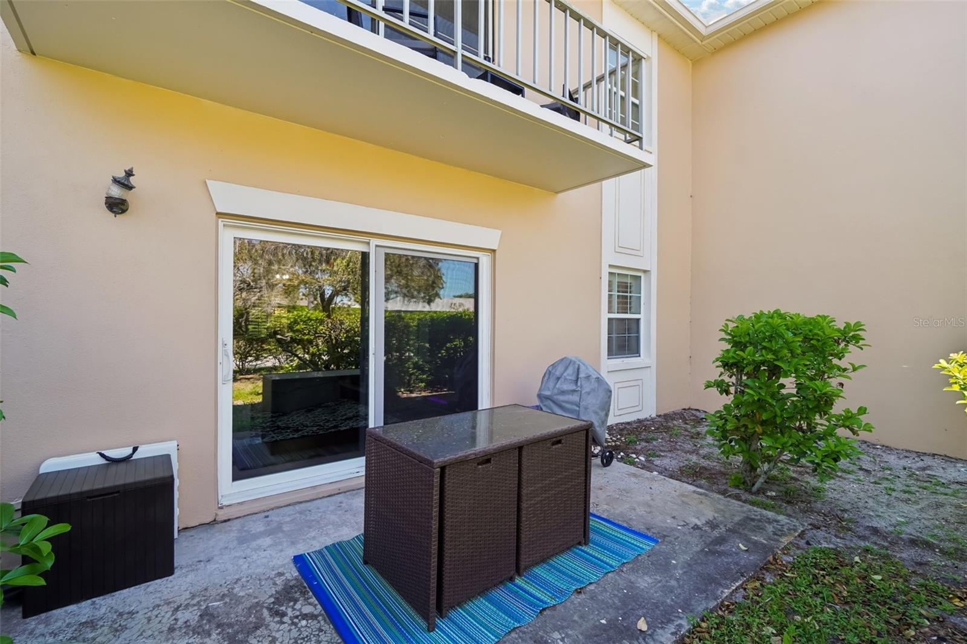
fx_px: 403
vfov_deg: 77.3
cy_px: 322
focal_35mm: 15
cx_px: 484
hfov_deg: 100.4
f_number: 8
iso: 125
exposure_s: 1/30
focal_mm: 10
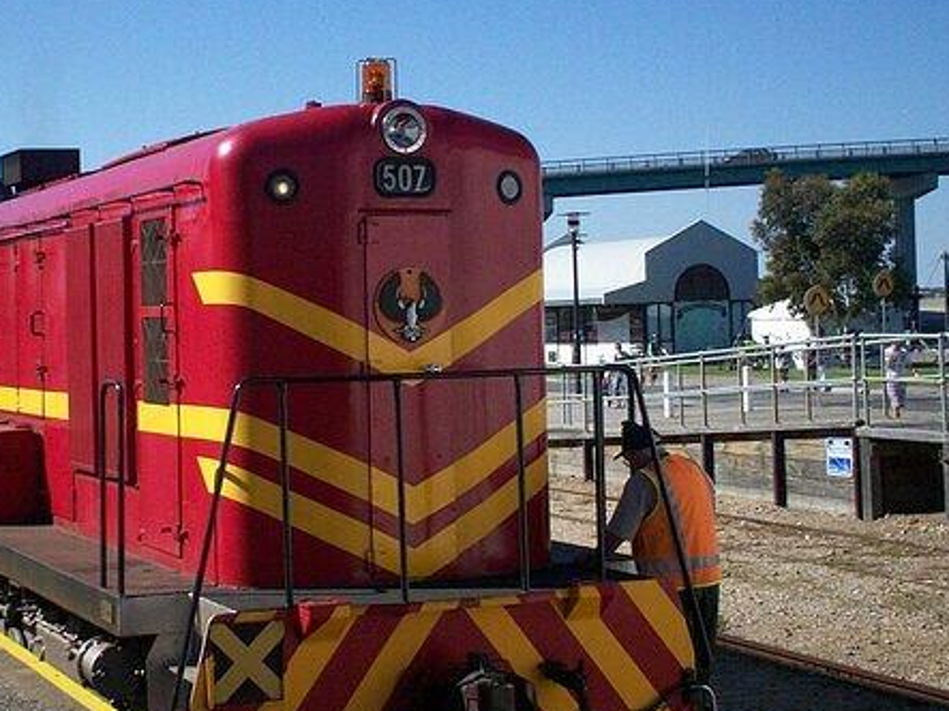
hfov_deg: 29.4
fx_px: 1781
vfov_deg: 22.5
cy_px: 287
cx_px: 242
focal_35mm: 65
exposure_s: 1/937
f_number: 4.5
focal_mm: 6
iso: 100
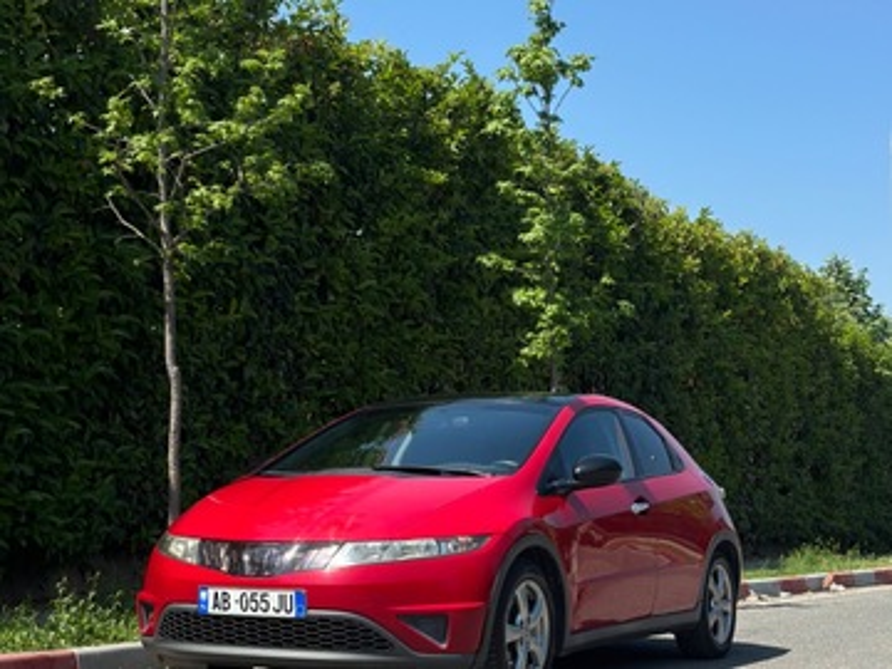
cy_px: 334
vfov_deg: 30.3
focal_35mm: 48
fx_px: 1237
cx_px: 446
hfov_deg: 39.7
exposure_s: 1/6211
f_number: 1.78
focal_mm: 6.86
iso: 100
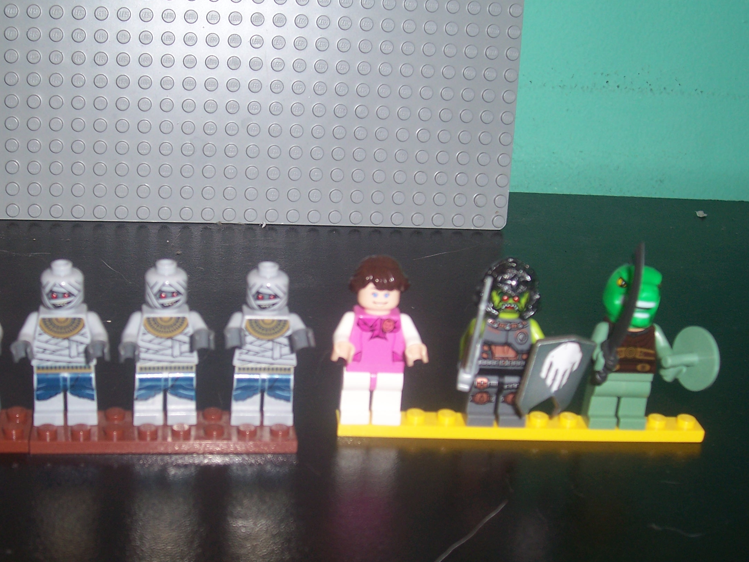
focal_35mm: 50
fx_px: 1082
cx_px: 317
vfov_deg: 29.1
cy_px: 322
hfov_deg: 38.1
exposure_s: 1/60
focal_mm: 7
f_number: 3
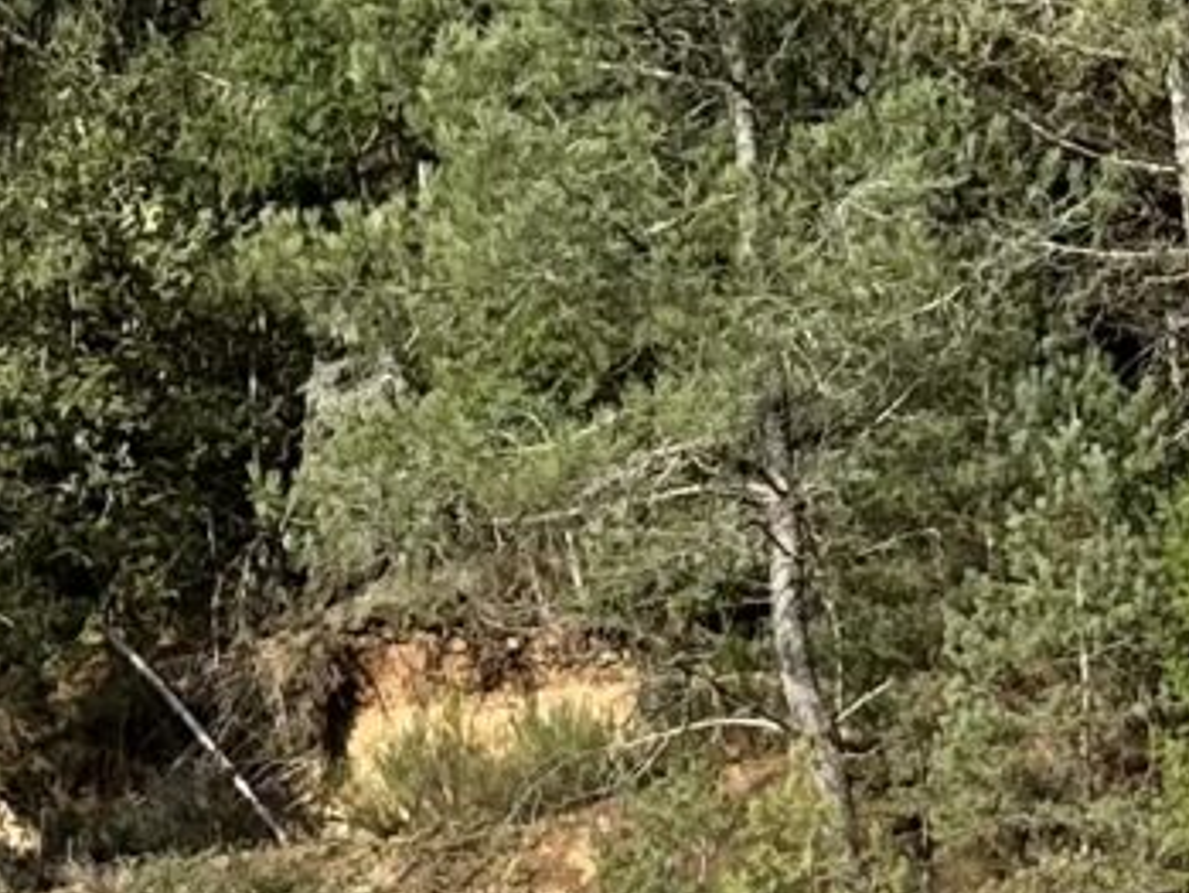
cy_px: 2004
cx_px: 399
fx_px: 6047
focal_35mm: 176
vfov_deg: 7.9
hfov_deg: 11.2
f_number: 1.78
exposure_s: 1/2469
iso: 80
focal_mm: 6.86
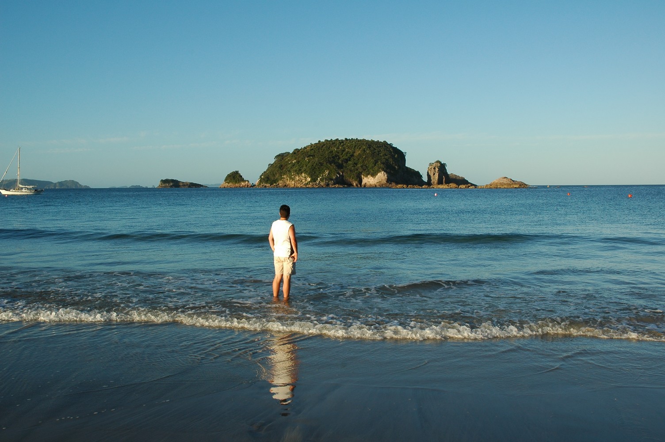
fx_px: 664
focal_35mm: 36
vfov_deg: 36.8
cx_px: 332
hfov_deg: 53.2
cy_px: 221
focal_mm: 24
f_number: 10
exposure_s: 1/200
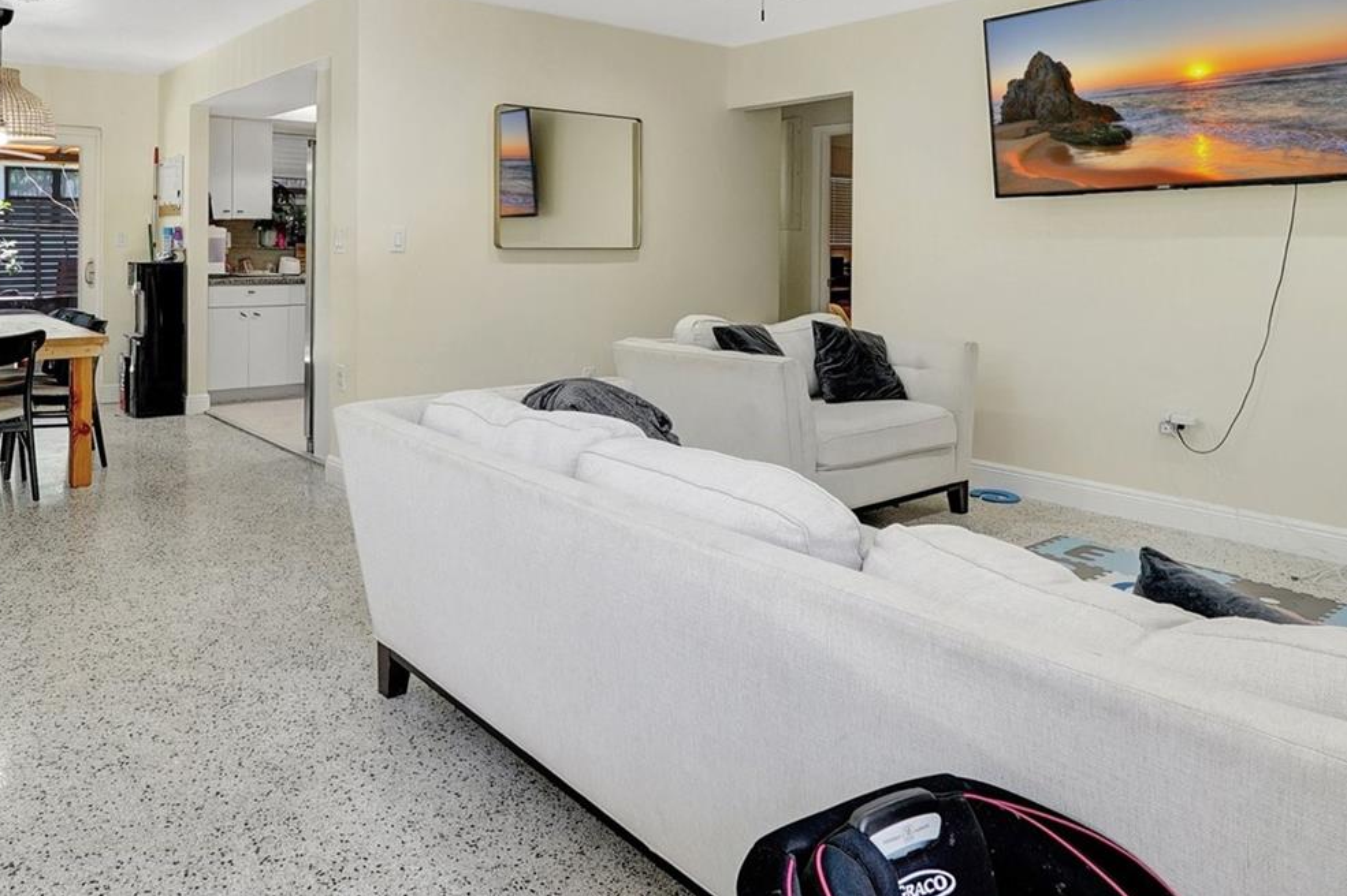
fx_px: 1003
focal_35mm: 27
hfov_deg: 67.2
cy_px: 239
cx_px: 547
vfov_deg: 46.7
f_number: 13
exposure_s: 1/8
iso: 640
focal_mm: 16.5
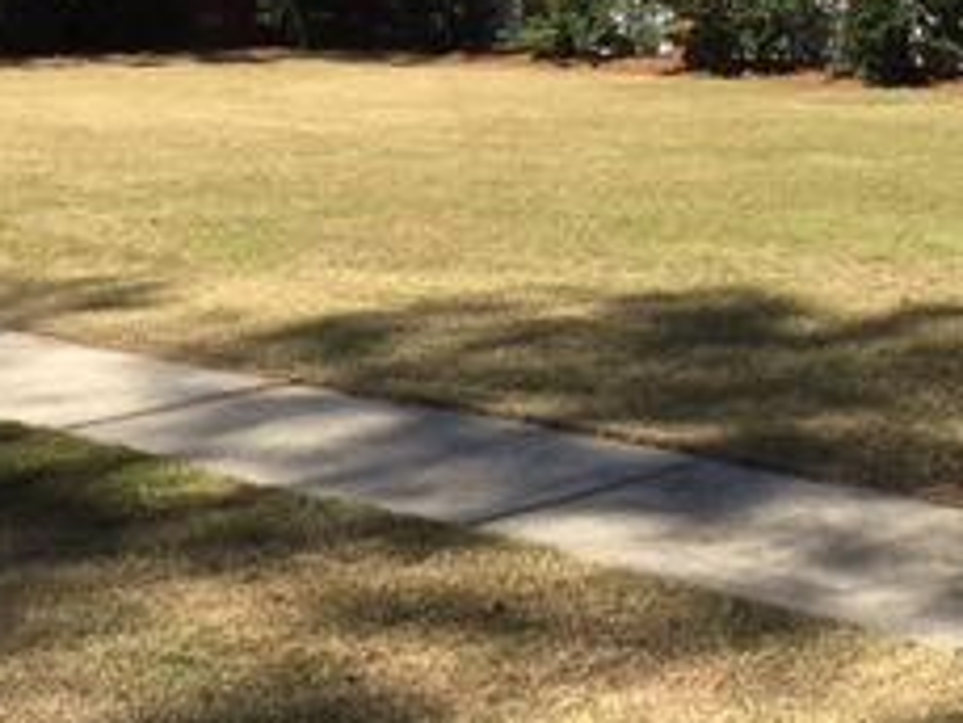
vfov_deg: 17.6
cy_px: -55
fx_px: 2255
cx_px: 728
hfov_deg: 23.8
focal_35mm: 81
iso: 25
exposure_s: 1/1040
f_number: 2.2
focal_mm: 4.15
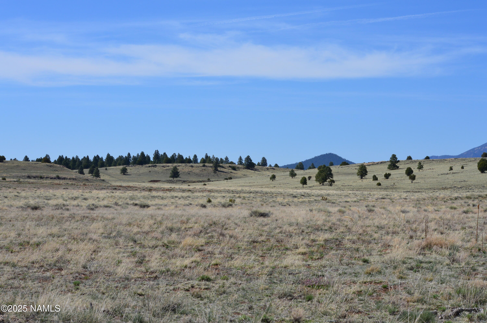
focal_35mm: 82
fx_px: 1115
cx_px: 244
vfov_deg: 16.5
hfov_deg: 24.6
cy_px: 162
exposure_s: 1/500
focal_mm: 55
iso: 280
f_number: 11
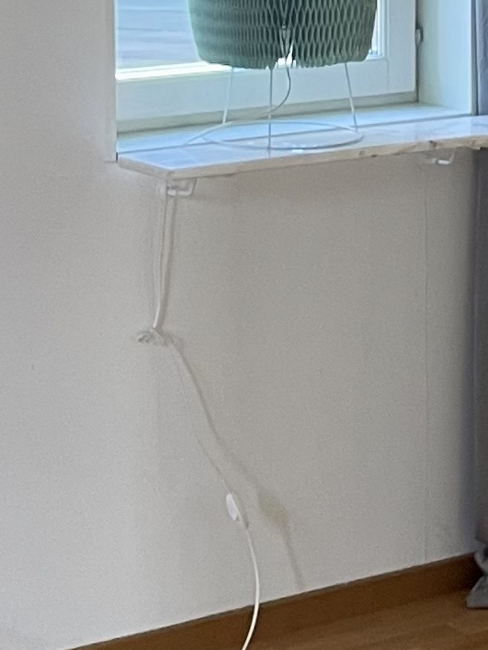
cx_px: 526
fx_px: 2782
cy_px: 27
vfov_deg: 13.2
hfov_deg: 9.9
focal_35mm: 148
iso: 80
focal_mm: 4.2
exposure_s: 1/50
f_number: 1.6
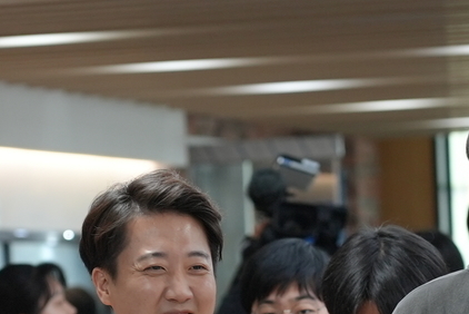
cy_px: 354
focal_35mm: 348
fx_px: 4537
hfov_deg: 5.9
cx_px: 147
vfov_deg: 3.9
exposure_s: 1/160
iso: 1250
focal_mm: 105
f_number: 4
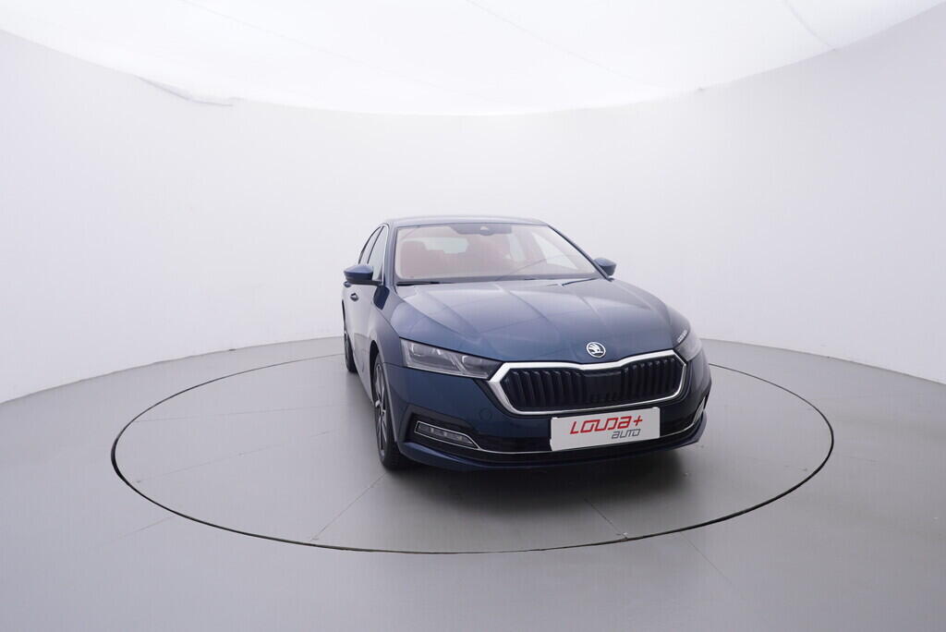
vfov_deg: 56.2
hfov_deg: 77.3
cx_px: 473
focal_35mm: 22
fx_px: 592
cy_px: 316
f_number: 5
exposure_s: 1/80
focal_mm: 15
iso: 200
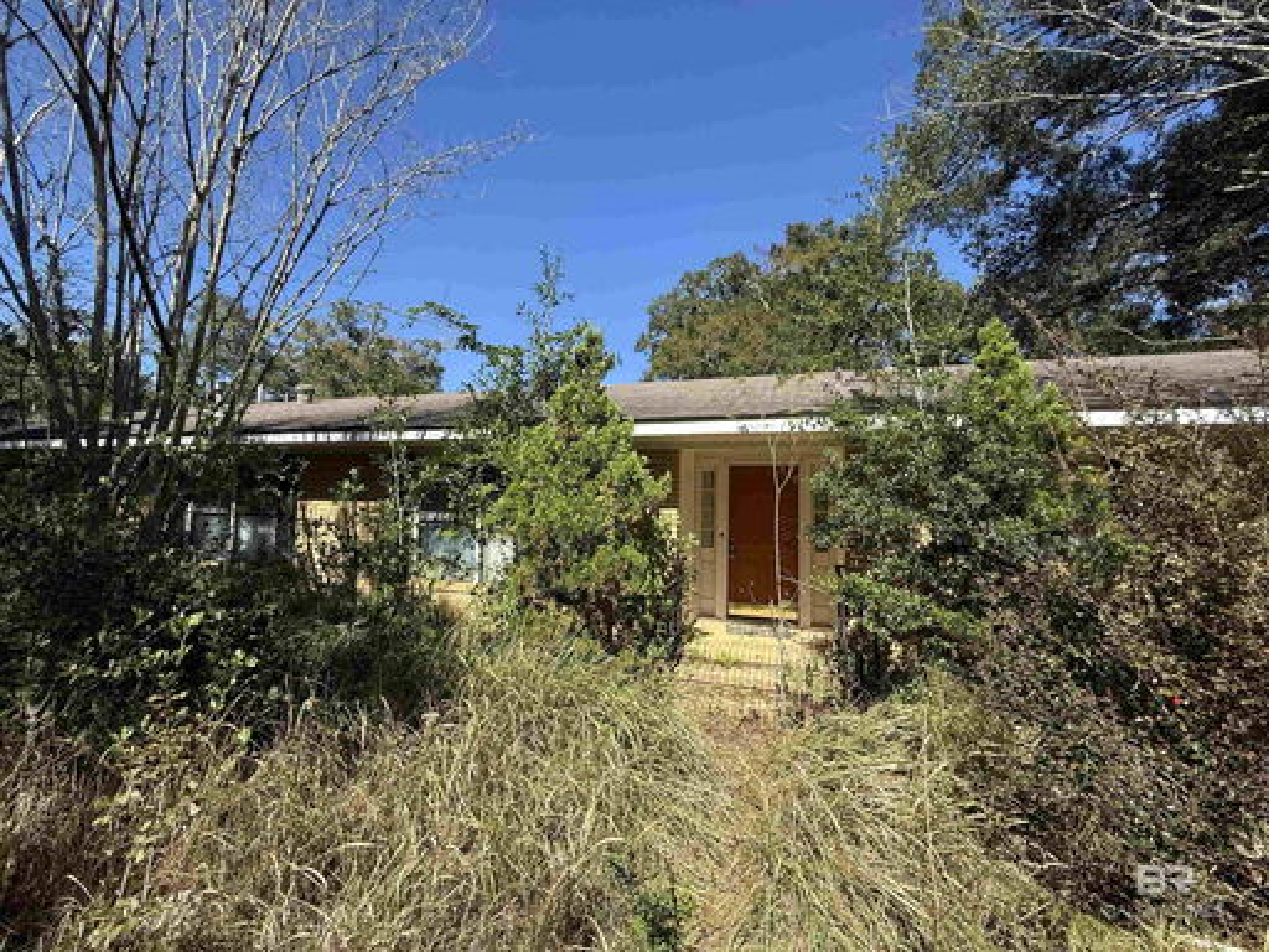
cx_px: 634
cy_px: 476
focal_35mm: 14
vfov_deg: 85.7
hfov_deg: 102.1
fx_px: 513
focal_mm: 2.22
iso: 64
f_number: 2.2
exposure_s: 1/1399
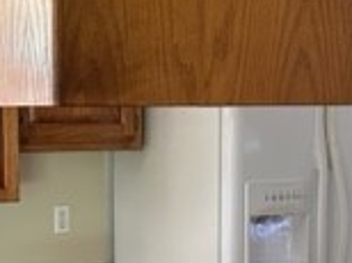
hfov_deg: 19.6
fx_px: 1015
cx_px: 117
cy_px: 226
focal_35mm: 100
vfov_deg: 14.6
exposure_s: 1/60
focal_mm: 6.86
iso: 250
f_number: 1.78
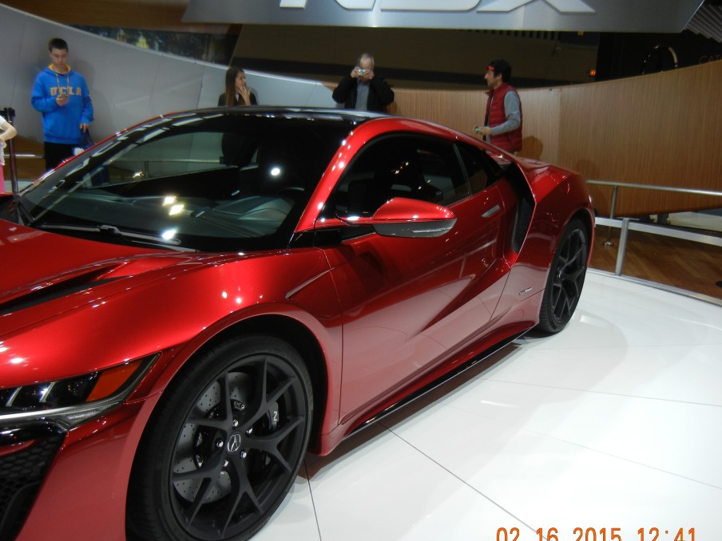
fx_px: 709
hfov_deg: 53.9
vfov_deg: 41.8
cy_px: 295
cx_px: 339
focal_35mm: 34
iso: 160
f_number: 3.5
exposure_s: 1/156
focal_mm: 5.4
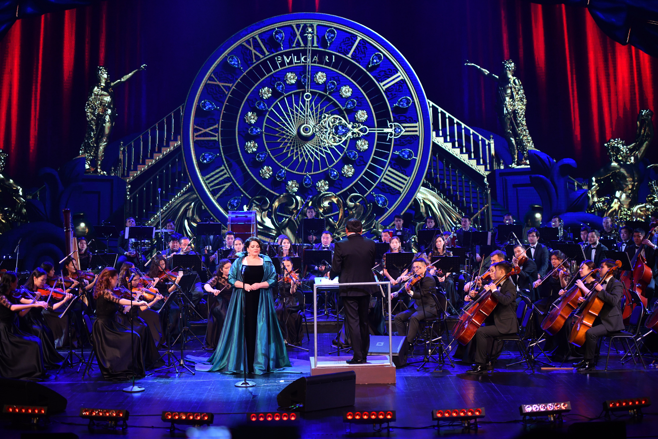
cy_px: 220
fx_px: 1279
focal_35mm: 70
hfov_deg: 28.8
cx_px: 329
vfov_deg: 19.5
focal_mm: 70
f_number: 2.8
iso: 800
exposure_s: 1/80
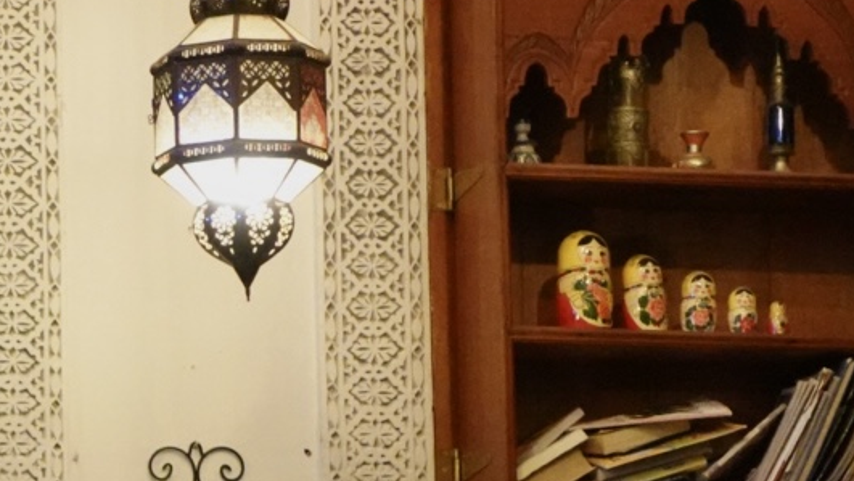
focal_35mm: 169
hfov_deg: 12.5
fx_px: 3828
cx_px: -151
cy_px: 613
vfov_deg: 7.1
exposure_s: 1/60
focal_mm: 19.76
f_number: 2.8
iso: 4000
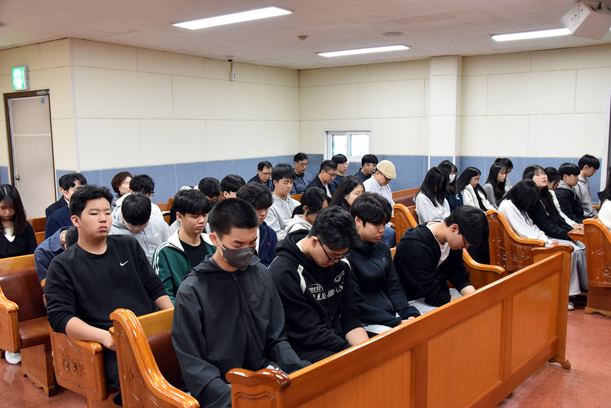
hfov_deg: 58.7
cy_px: 204
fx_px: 543
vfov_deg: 41.2
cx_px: 306
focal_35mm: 32
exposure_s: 1/125
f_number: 5.6
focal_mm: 32
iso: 4500
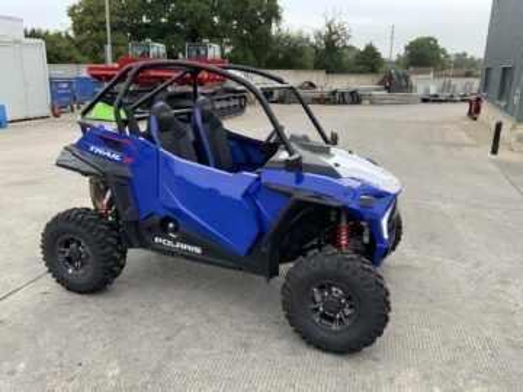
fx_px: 438
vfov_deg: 48.2
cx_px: 262
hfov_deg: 61.7
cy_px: 196
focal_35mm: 29
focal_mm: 3
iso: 32
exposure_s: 1/122
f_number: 1.8
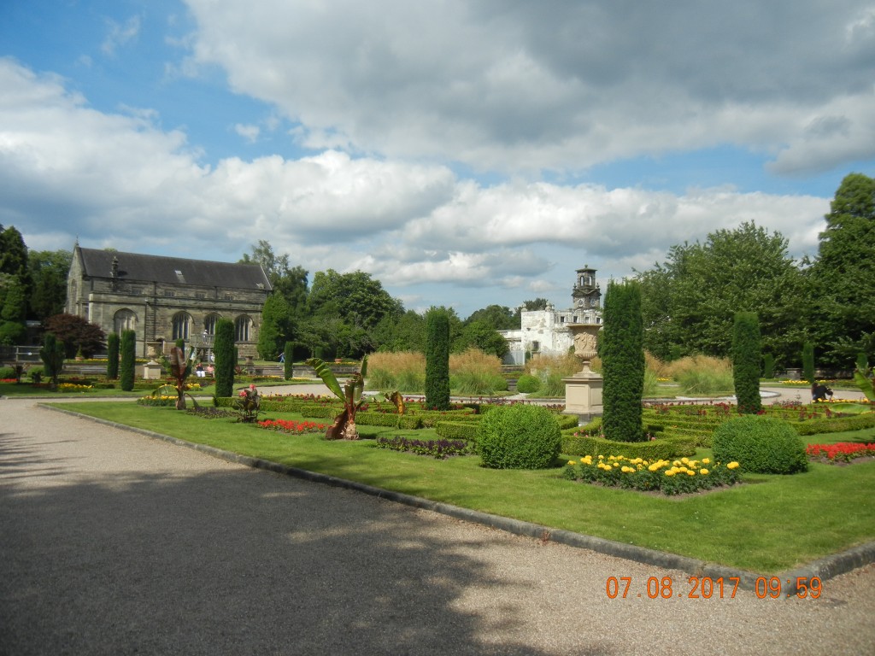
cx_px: 438
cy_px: 328
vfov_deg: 46.8
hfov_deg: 60.0
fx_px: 758
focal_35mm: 30
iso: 160
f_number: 7
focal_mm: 5.4
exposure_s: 1/560
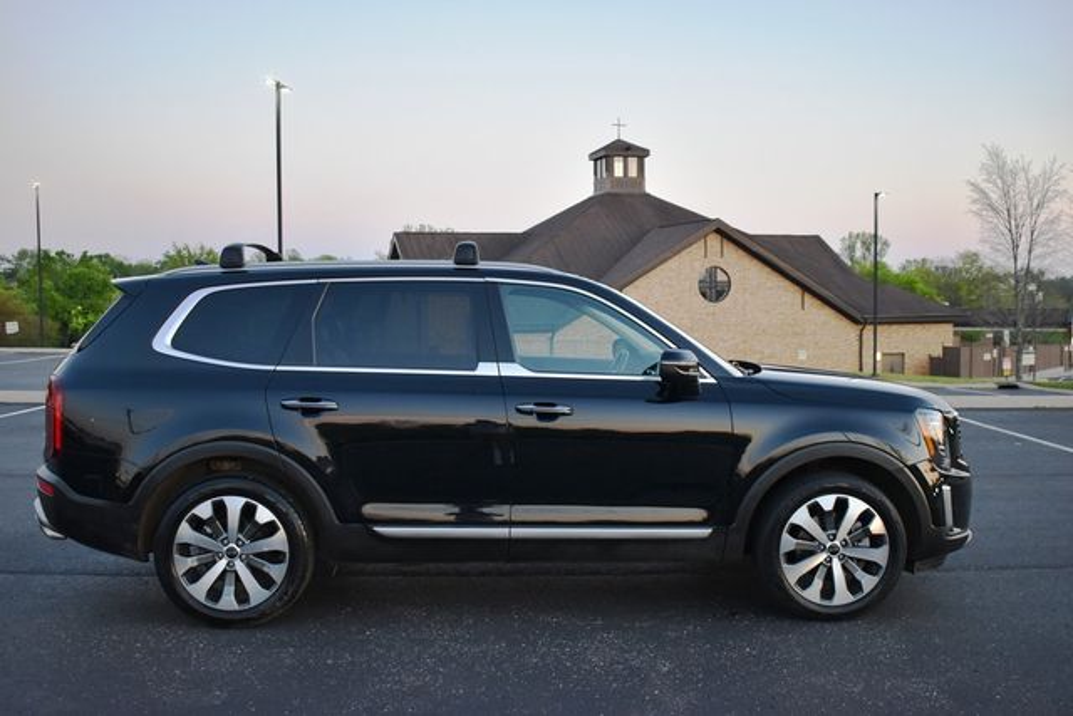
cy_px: 358
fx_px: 1073
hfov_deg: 53.1
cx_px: 536
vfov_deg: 36.9
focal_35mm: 36
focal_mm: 24
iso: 800
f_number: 4
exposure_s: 1/125
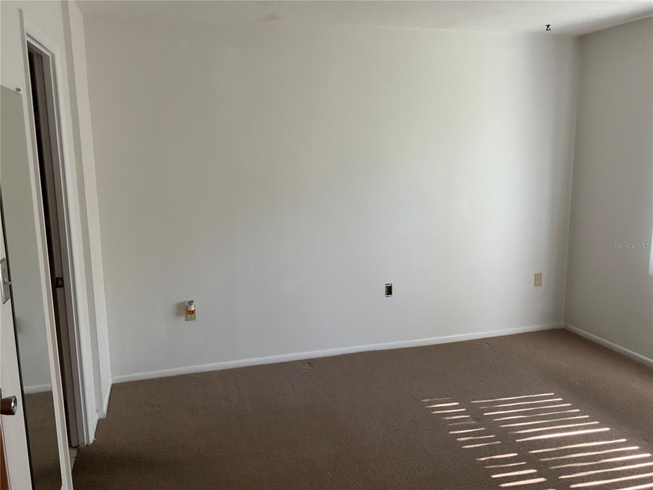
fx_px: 547
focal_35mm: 29
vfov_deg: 48.2
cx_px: 326
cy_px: 245
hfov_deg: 61.7
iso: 80
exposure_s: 1/60
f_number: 1.8
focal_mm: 3
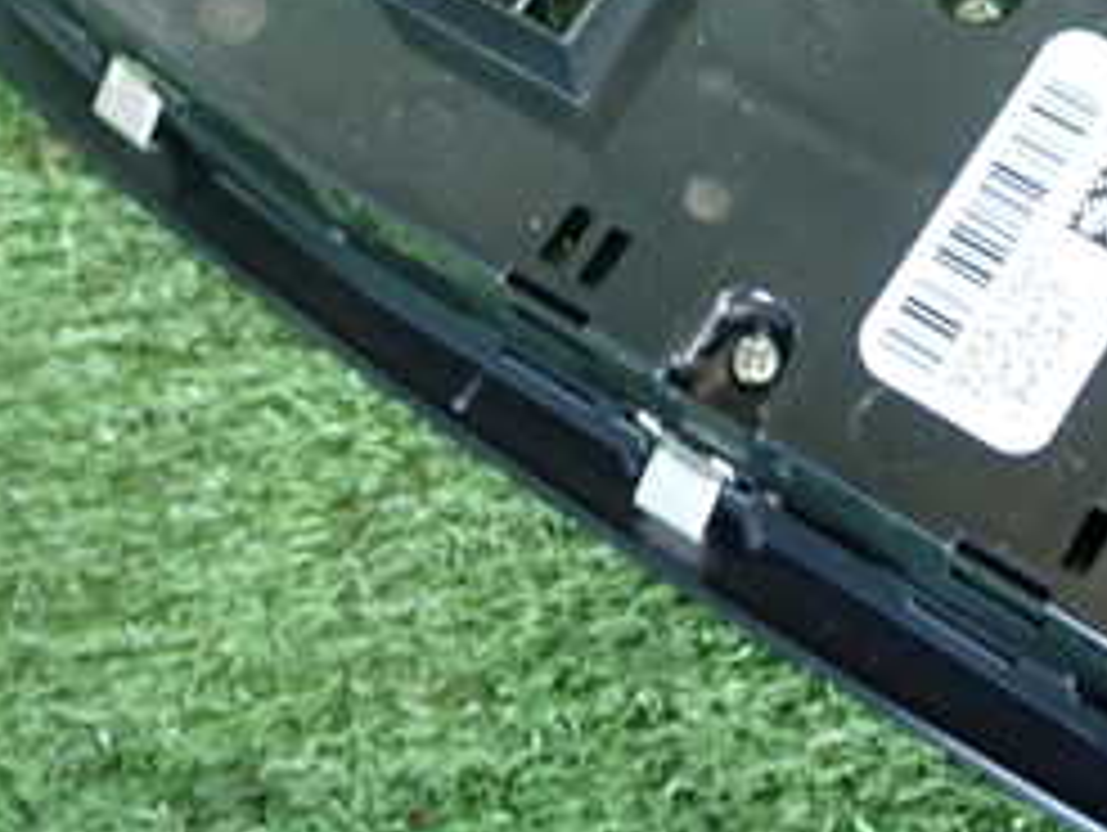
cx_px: 608
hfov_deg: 25.0
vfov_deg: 18.5
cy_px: 13
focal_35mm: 78
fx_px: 2497
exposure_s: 1/30
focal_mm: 5.79
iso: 400
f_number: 2.4
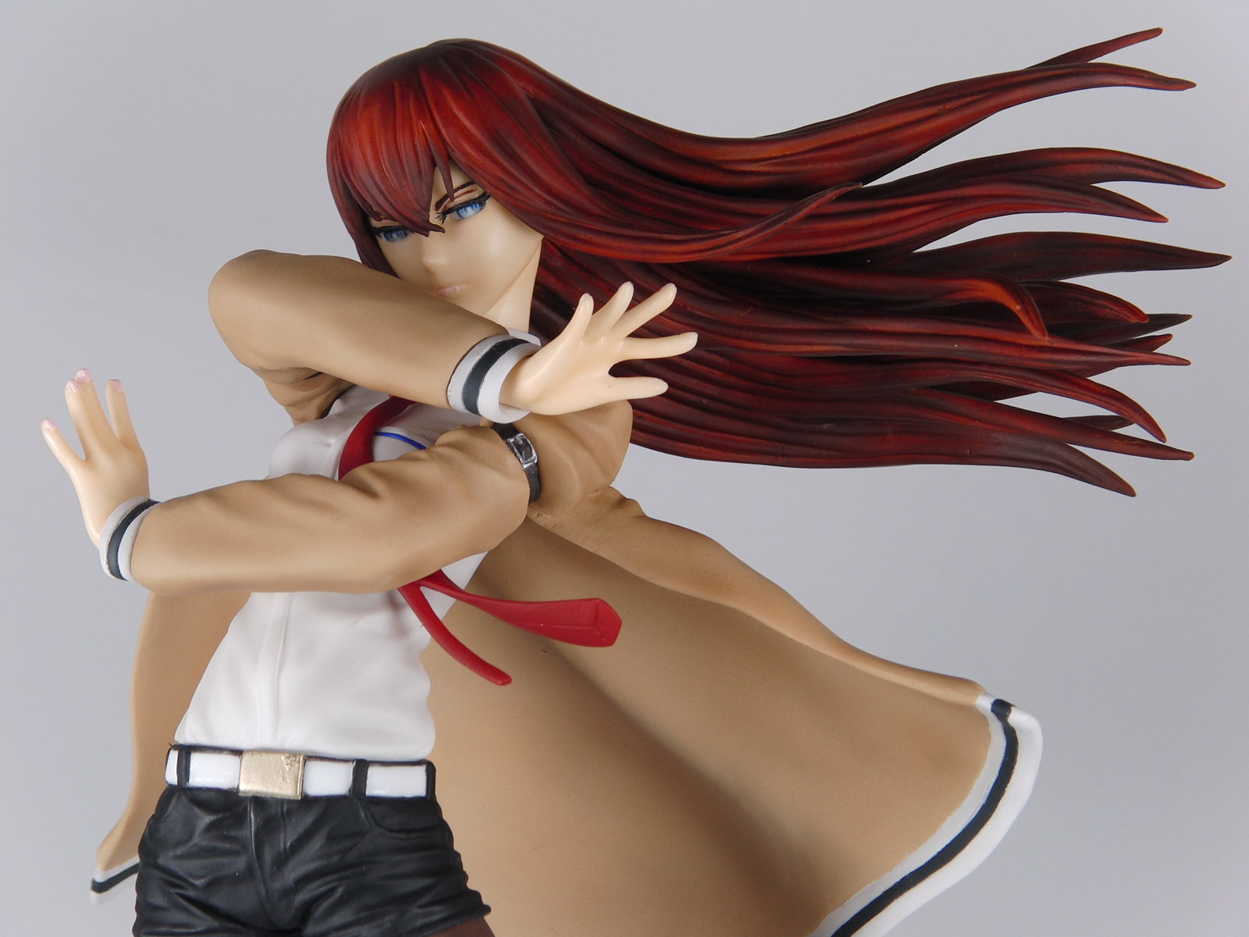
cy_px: 468
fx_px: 6026
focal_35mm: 167
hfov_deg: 11.8
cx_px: 624
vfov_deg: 8.9
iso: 100
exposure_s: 1/60
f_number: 4.3
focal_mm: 29.6
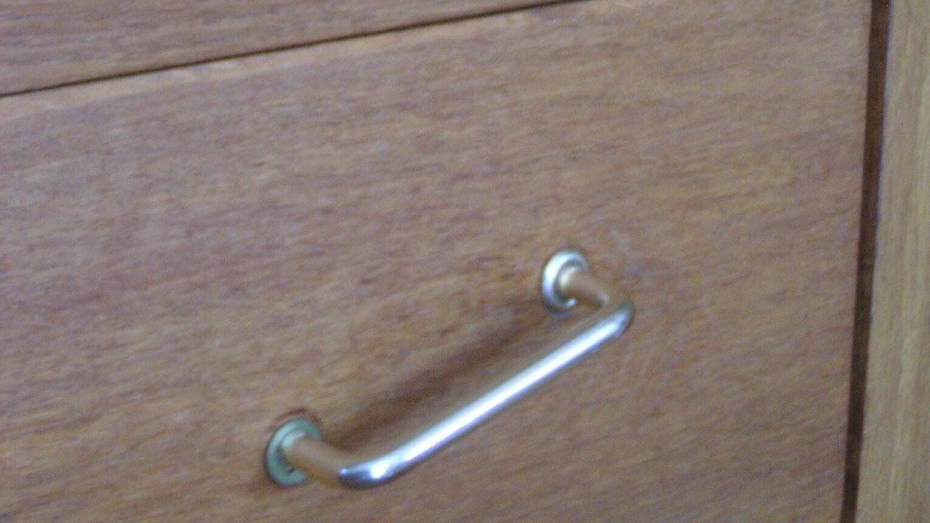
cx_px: 467
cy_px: 35
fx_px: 2268
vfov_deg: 13.0
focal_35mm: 92
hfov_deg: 23.2
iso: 200
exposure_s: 1/20
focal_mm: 9.7
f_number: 3.2
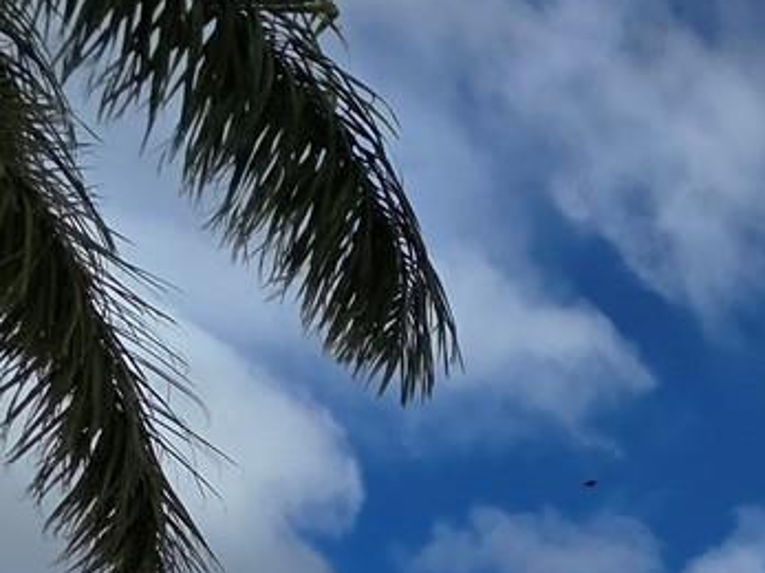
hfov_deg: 25.6
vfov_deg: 16.4
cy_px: 1239
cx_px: 1091
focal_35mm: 60
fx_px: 1326
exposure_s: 1/5102
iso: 50
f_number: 2.2
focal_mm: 2.2
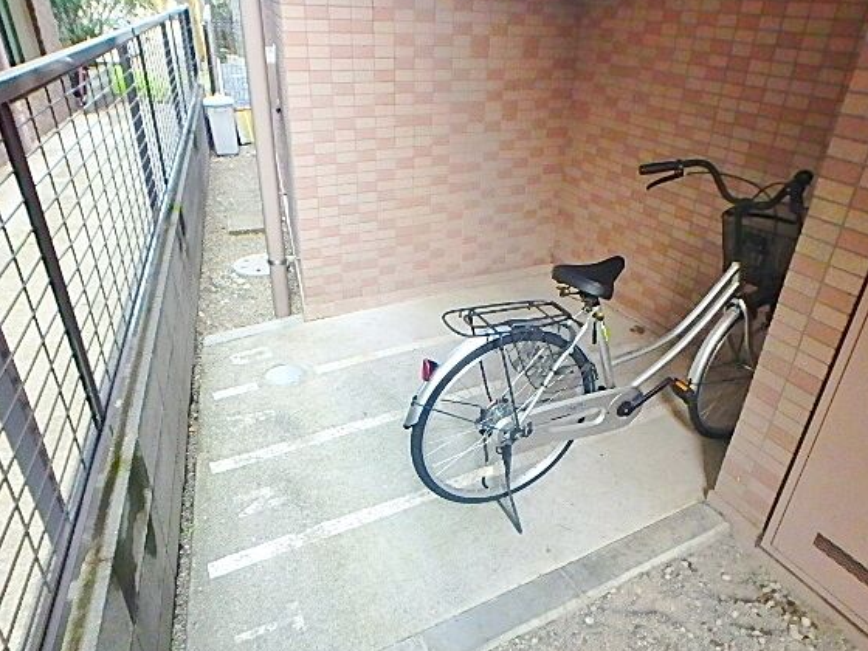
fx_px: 602
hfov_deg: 71.5
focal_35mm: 24
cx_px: 462
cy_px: 361
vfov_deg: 56.7
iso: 640
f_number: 3.5
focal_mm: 3.7
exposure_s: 1/30
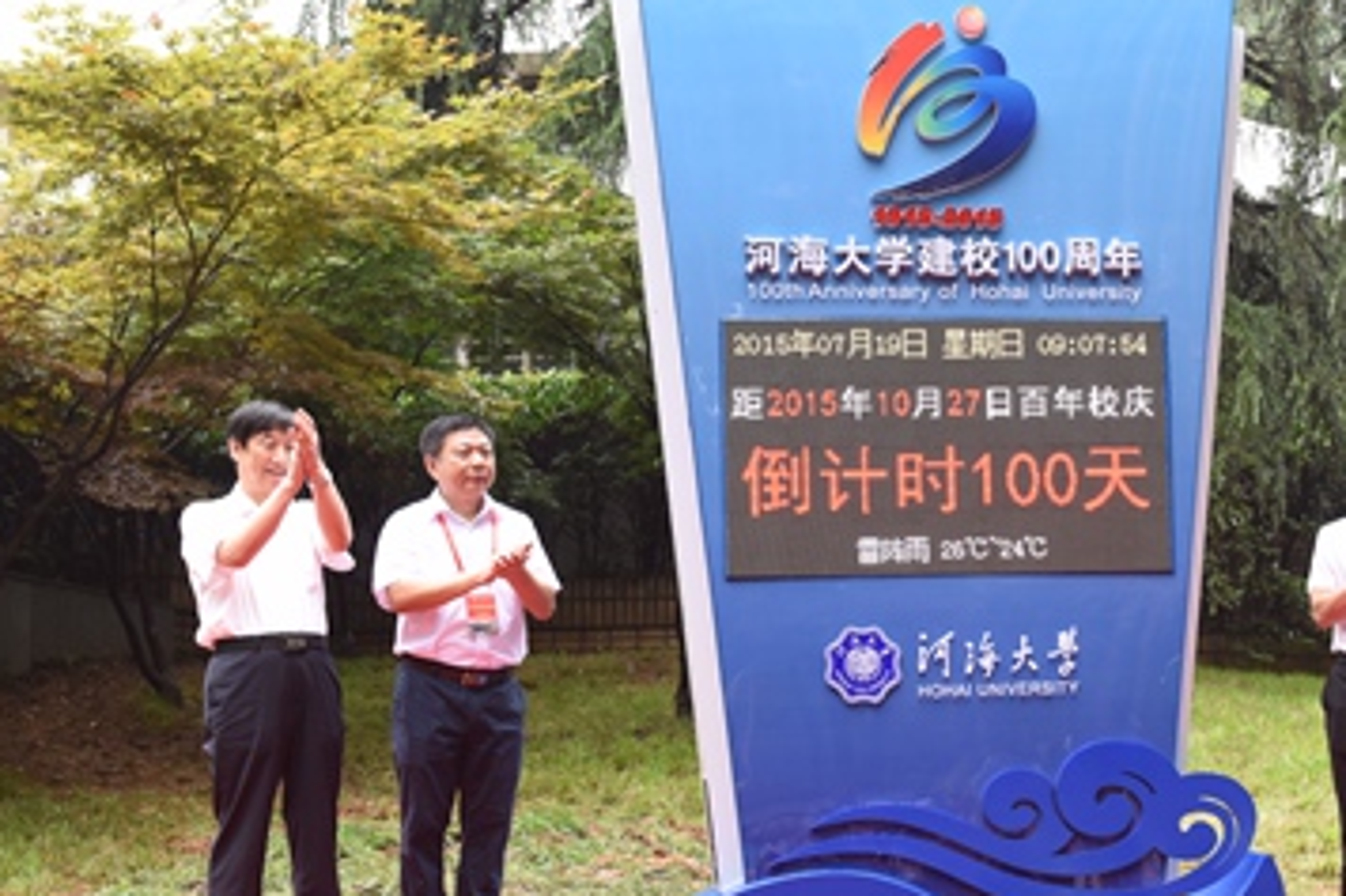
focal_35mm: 54
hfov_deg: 35.9
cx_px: 1036
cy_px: 393
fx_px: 2018
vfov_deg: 25.0
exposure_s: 1/200
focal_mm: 32
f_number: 5.6
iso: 800
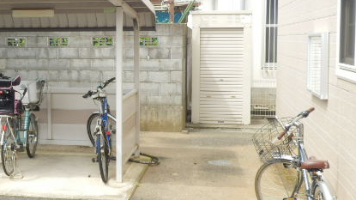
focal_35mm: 74
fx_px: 698
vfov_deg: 16.3
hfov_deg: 28.1
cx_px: 83
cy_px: 91
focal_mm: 7.9
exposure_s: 1/200
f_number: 4.2
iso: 80
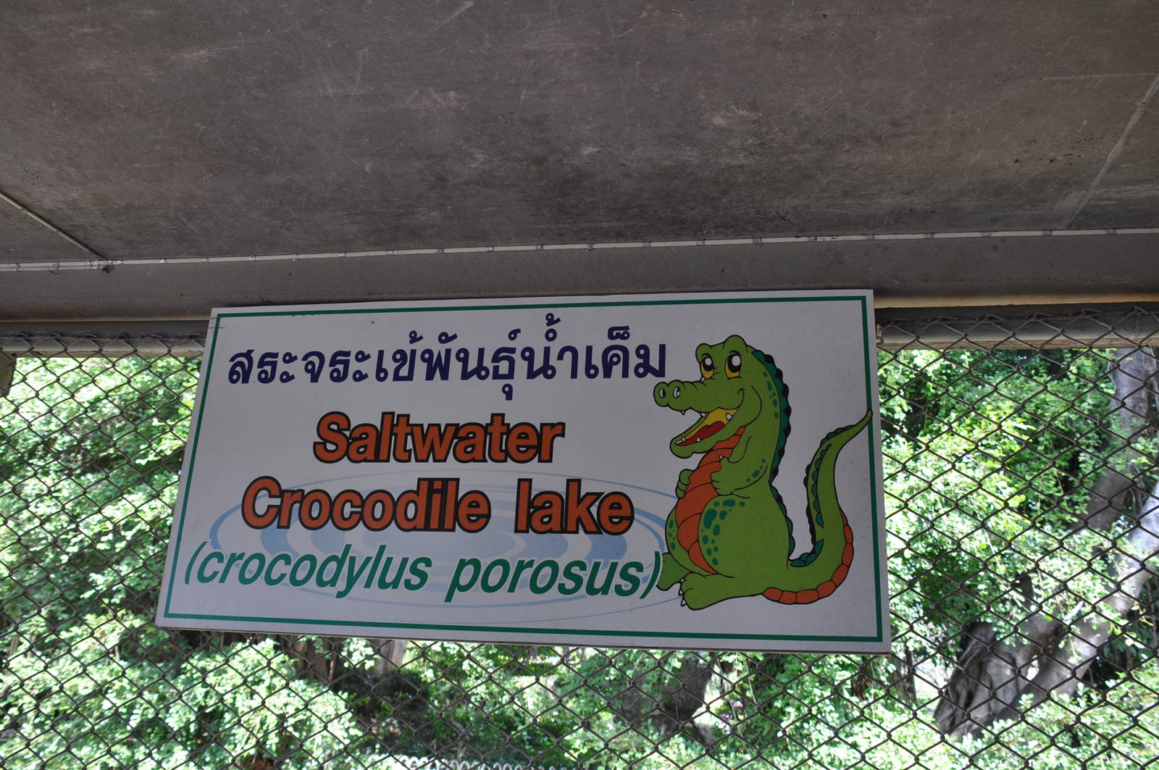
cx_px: 580
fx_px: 1013
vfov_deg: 41.6
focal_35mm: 32
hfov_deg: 59.5
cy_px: 385
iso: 200
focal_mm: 21
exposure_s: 1/40
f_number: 6.3
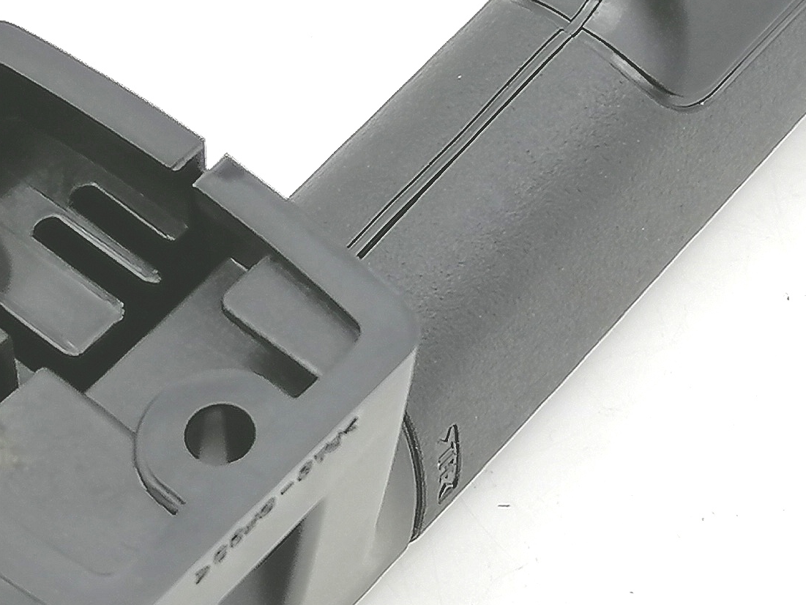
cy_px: -47
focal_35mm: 138
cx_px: 506
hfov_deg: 14.3
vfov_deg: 10.6
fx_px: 3214
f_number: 1.8
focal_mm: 5.3
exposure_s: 1/197
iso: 50
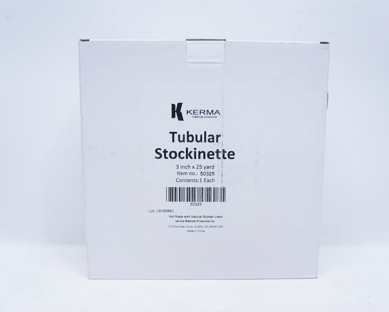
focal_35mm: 34
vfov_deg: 43.4
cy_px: 156
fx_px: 391
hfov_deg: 52.8
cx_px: 201
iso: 800
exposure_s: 1/125
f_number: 4
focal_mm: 20
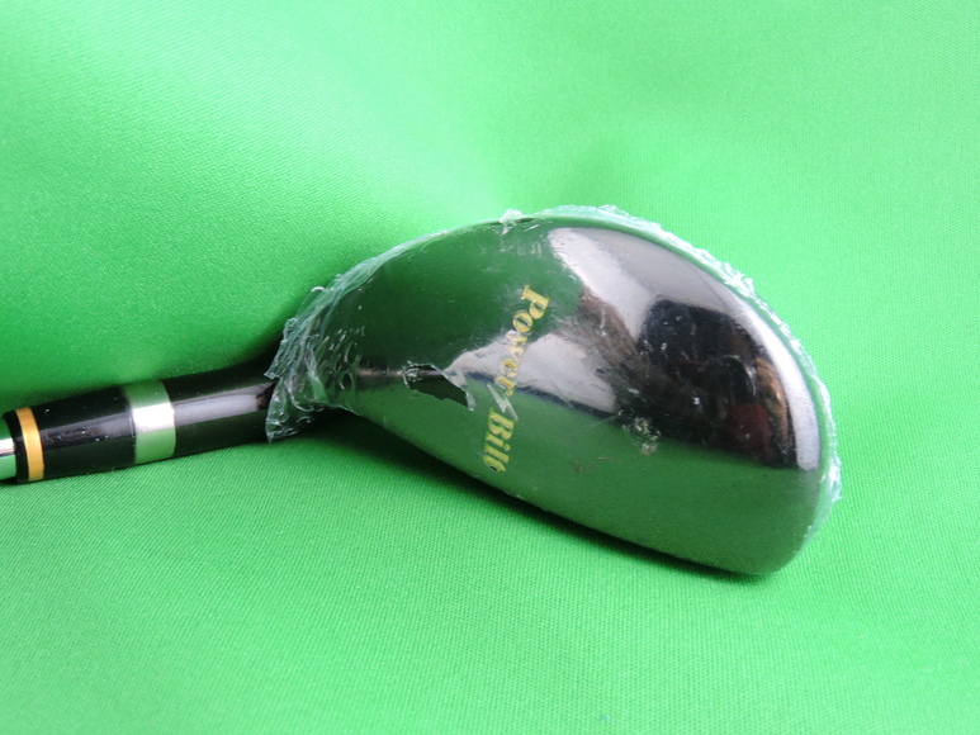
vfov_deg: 29.1
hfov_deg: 38.2
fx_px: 1416
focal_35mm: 50
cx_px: 490
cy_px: 368
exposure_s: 1/25
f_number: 4
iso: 400
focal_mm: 9
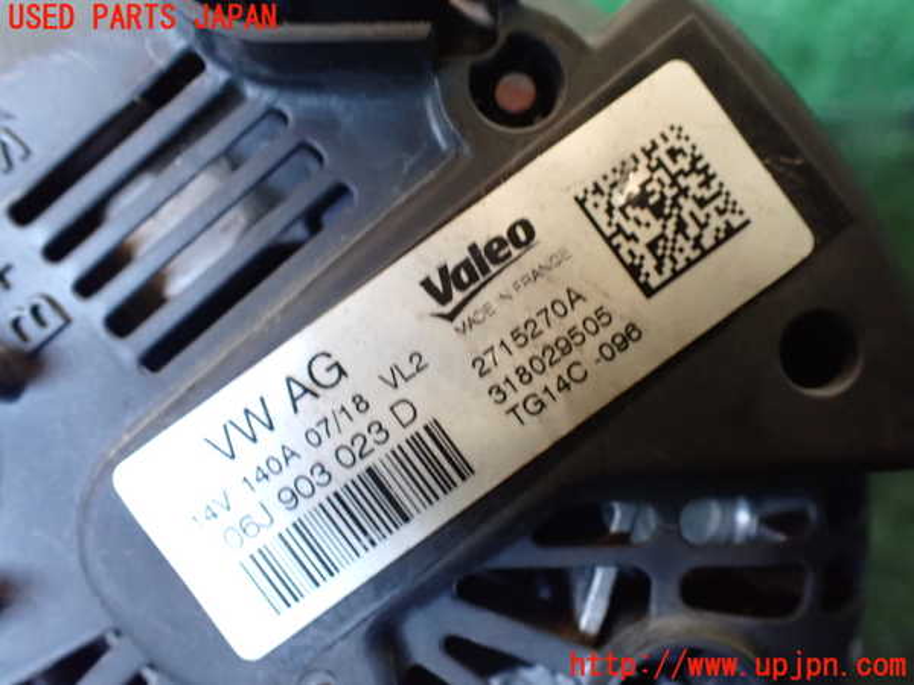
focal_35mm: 30
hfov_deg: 60.0
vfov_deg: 46.8
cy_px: 342
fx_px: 792
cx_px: 457
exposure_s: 1/30
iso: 1250
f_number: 2.3
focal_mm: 5.4
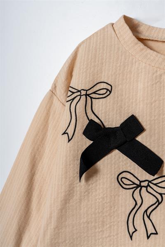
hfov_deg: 27.0
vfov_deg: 39.6
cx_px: 82
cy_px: 124
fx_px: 343
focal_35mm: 50
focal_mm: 50
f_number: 11
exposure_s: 1/125
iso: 160
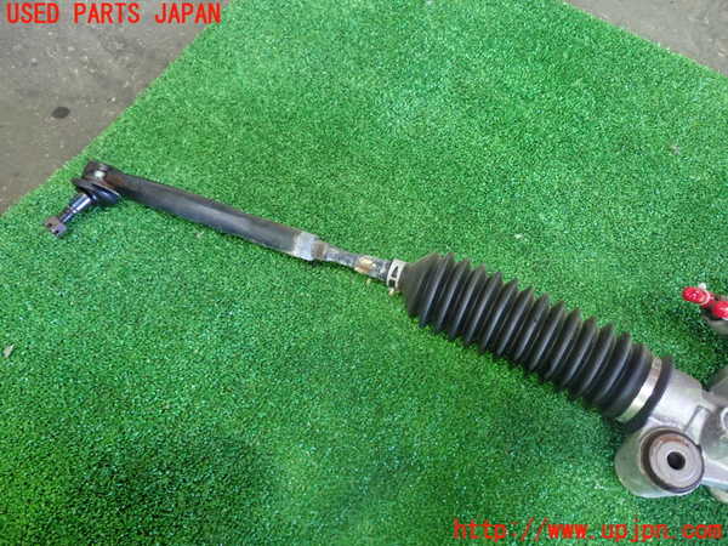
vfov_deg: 46.8
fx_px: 631
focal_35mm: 30
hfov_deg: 60.0
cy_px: 273
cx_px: 364
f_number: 2.3
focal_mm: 5.4
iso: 640
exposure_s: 1/30
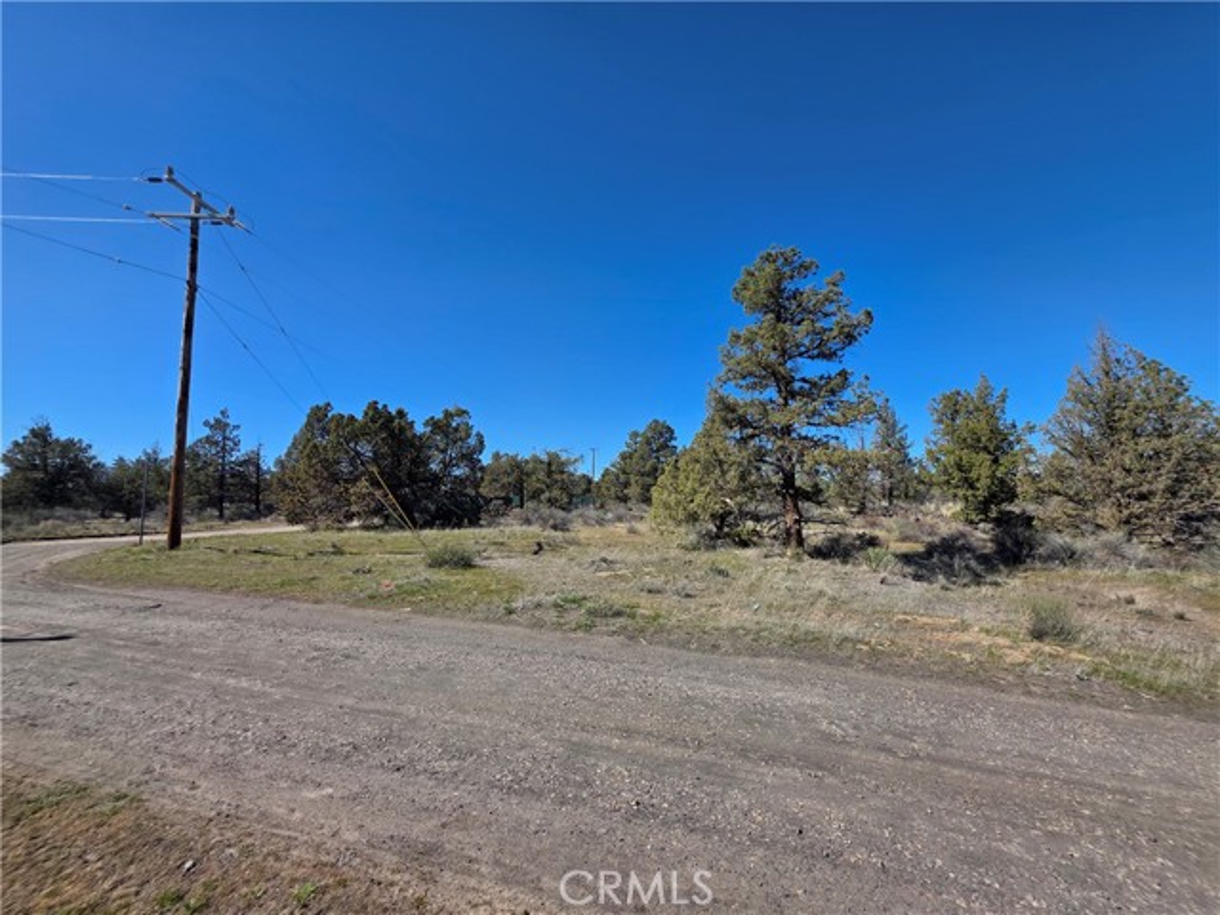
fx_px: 458
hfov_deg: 106.2
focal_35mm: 13
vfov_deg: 89.9
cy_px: 458
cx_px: 610
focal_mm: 2.2
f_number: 1.9
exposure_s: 1/2111
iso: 40
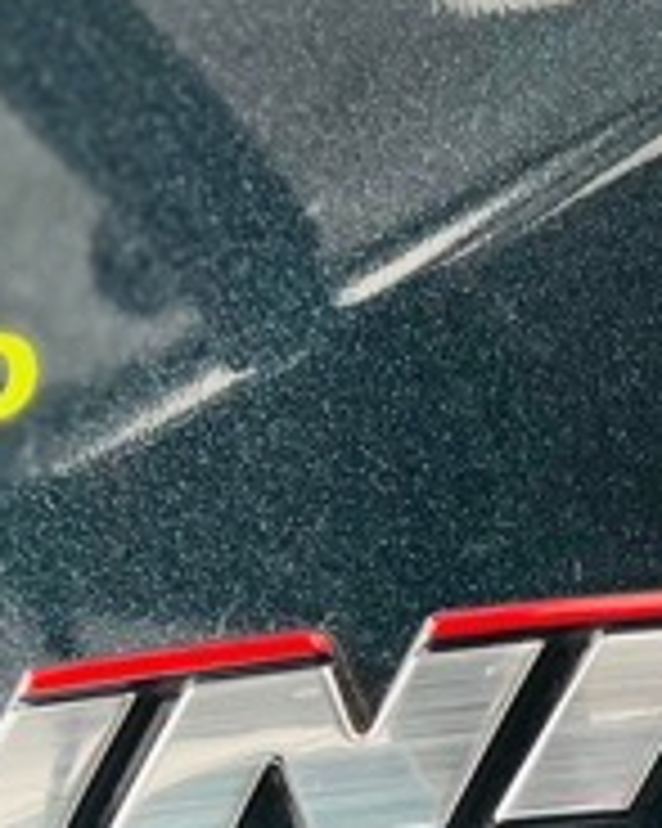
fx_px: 3383
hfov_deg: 11.1
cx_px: 639
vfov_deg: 13.5
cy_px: 1062
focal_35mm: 138
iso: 100
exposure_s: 1/121
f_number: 1.5
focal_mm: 5.7
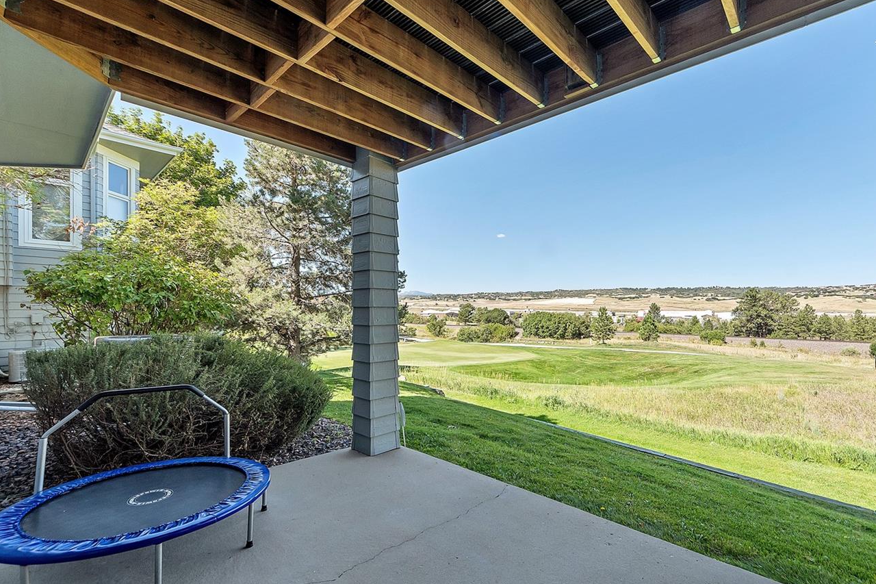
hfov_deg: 99.7
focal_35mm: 15
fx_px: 365
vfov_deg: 77.3
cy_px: 304
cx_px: 502
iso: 125
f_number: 8
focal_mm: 8
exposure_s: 1/125
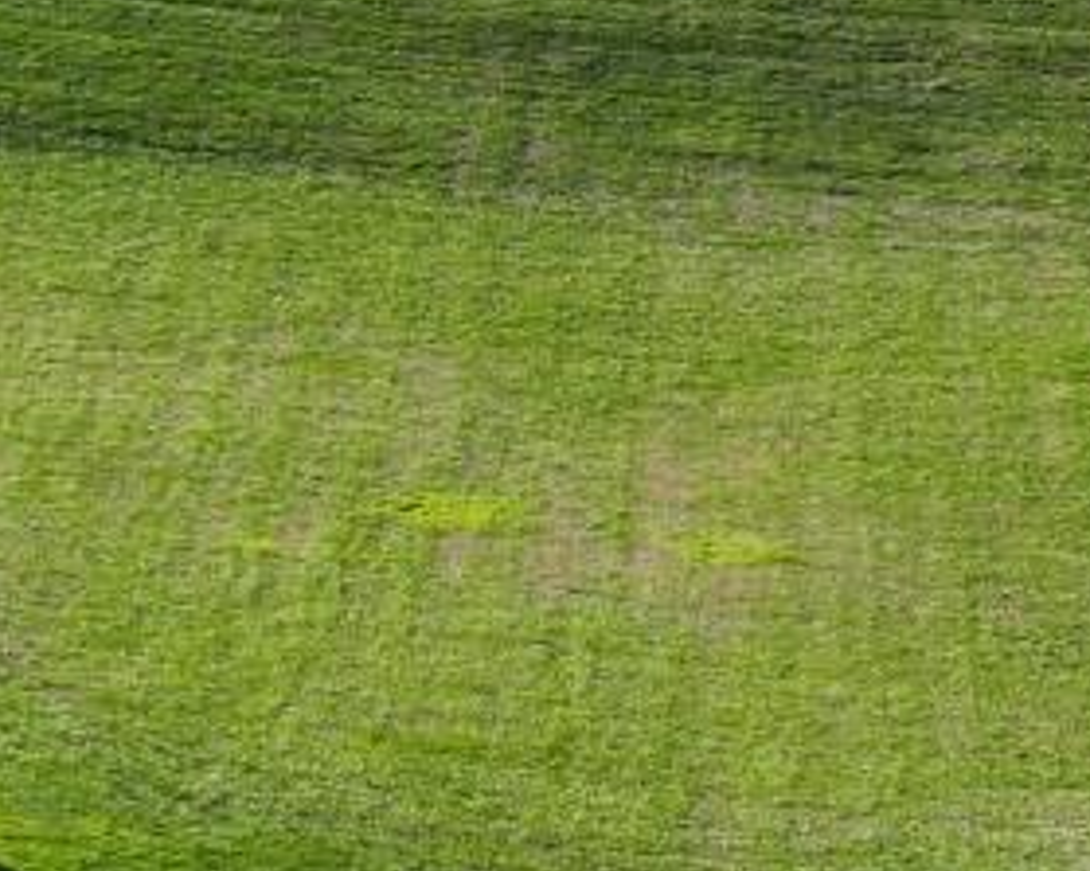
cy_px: 256
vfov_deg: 12.2
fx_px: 4063
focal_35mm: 126
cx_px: -1422
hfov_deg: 12.4
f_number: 2.8
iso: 280
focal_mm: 12.29
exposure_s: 1/2500
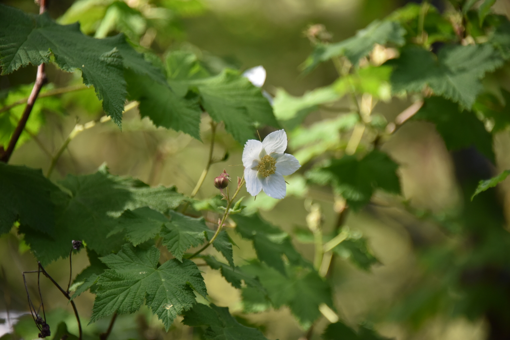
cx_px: 255
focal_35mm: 300
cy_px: 170
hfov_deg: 6.9
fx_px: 4251
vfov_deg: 4.6
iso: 1400
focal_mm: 300
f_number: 5.6
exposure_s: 1/640
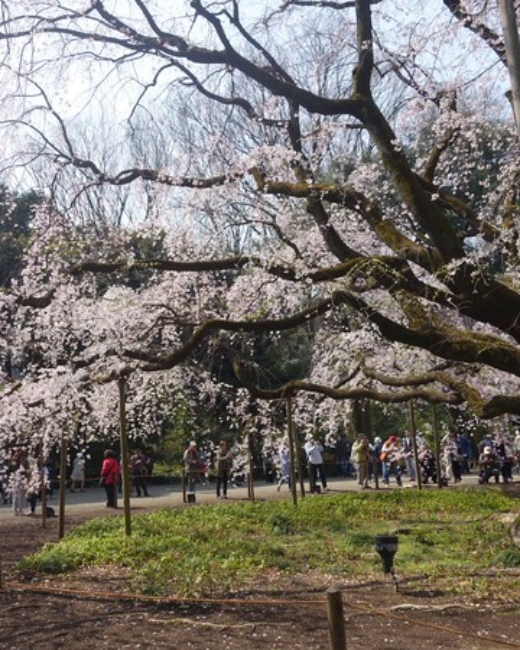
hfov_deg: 40.8
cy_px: 342
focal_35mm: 36
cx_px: 183
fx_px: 693
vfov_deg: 50.3
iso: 125
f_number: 5.6
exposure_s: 1/320
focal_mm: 8.8
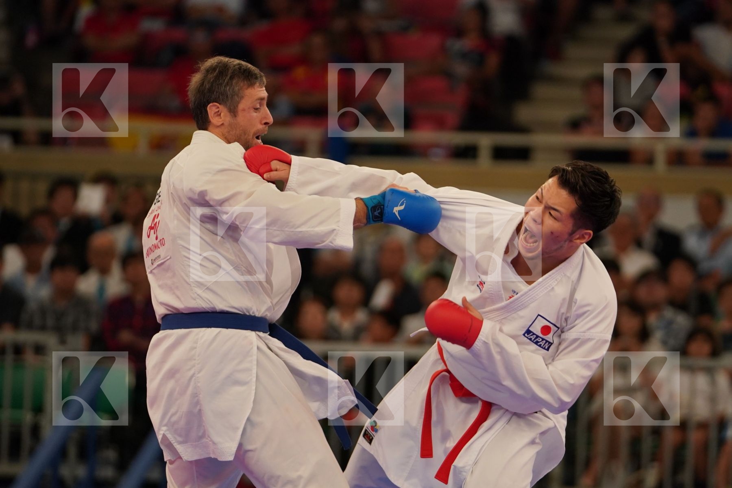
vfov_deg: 5.0
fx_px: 5551
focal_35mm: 273
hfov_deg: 7.5
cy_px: 244
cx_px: 366
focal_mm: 182
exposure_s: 1/1000
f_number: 2.8
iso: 1600
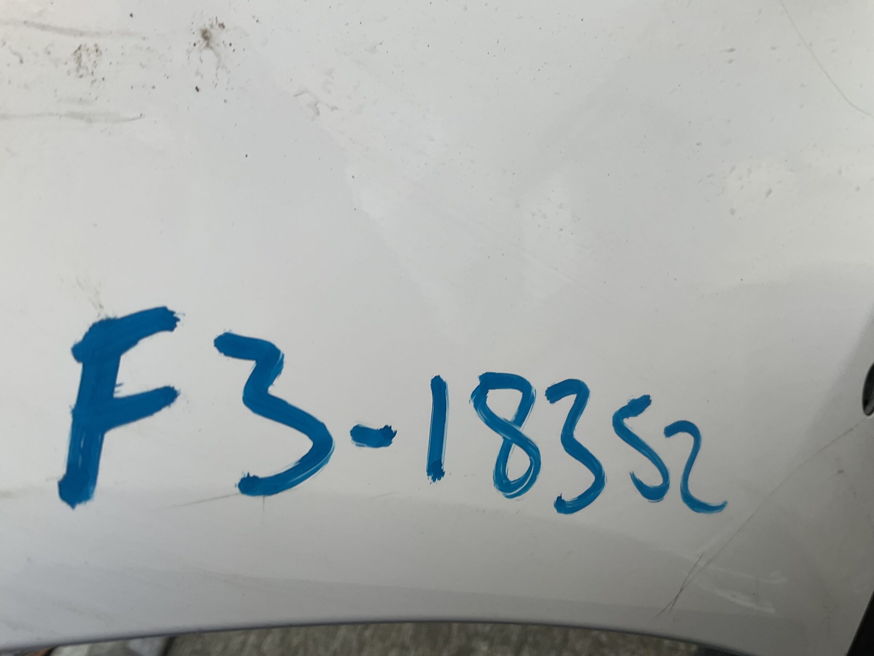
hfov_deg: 61.7
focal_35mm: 29
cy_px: 328
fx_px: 732
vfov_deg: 48.2
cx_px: 437
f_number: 1.8
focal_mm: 3
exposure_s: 1/177
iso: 16
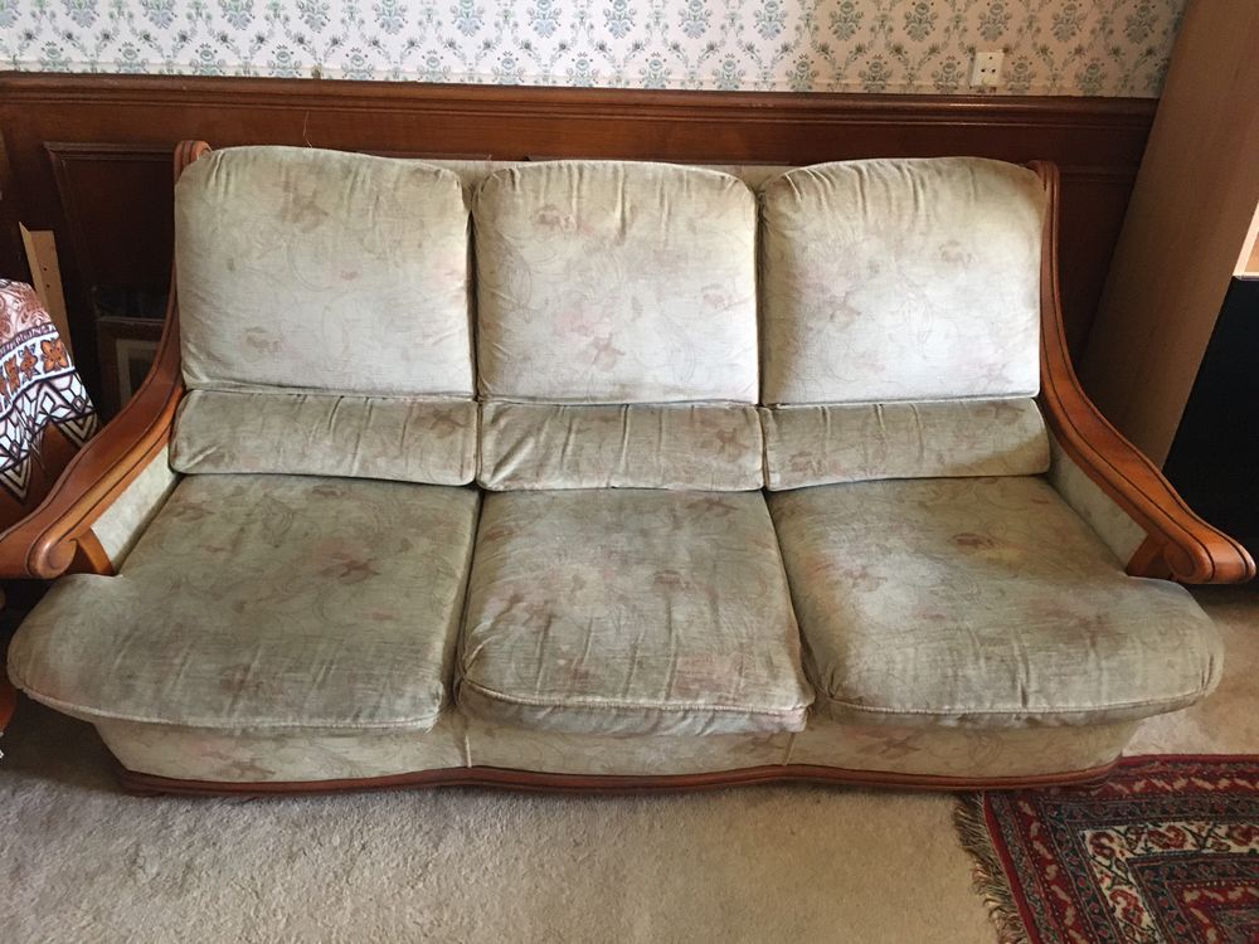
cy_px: 472
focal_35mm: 29
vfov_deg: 48.2
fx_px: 1055
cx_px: 630
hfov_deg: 61.7
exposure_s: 1/25
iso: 200
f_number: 2.2
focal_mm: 4.15
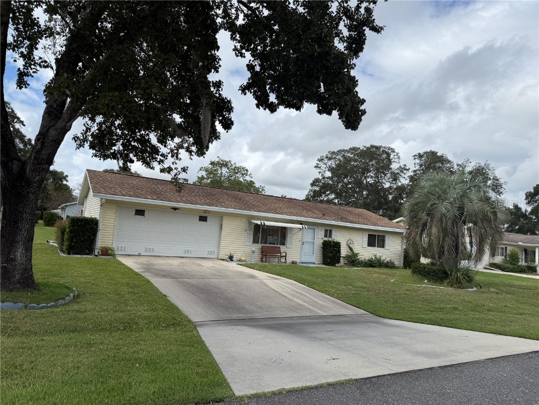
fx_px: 374
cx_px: 270
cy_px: 202
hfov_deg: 71.6
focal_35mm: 24
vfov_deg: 56.8
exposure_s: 1/5714
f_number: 1.78
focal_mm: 6.76
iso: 80
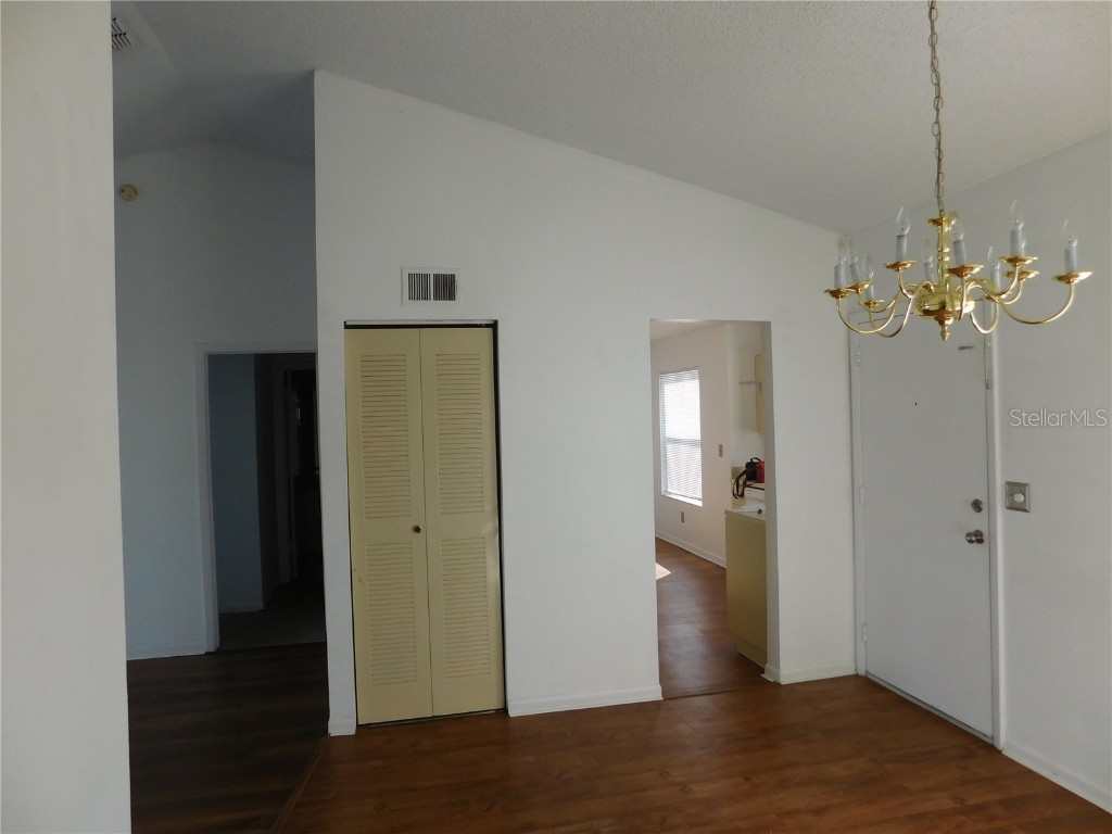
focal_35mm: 23
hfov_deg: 73.9
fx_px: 739
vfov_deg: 58.9
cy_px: 417
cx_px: 556
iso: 125
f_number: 3
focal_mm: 4
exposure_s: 1/250
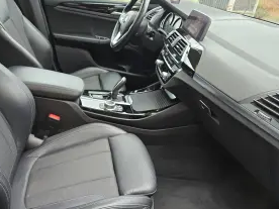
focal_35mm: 30
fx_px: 242
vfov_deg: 46.6
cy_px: 120
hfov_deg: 59.8
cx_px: 122
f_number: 1.7
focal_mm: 6.3
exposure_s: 1/100
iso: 200
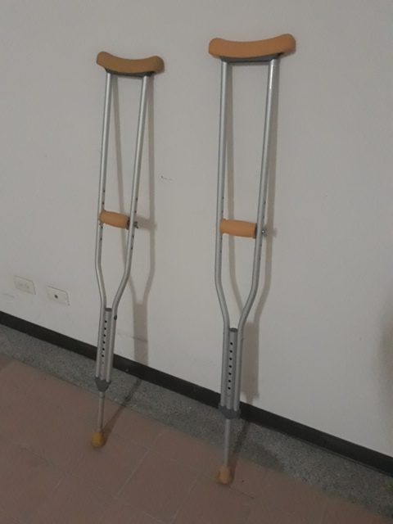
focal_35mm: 27
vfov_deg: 65.3
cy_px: 262
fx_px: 409
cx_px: 196
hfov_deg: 51.4
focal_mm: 3.71
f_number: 1.7
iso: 640
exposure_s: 1/15
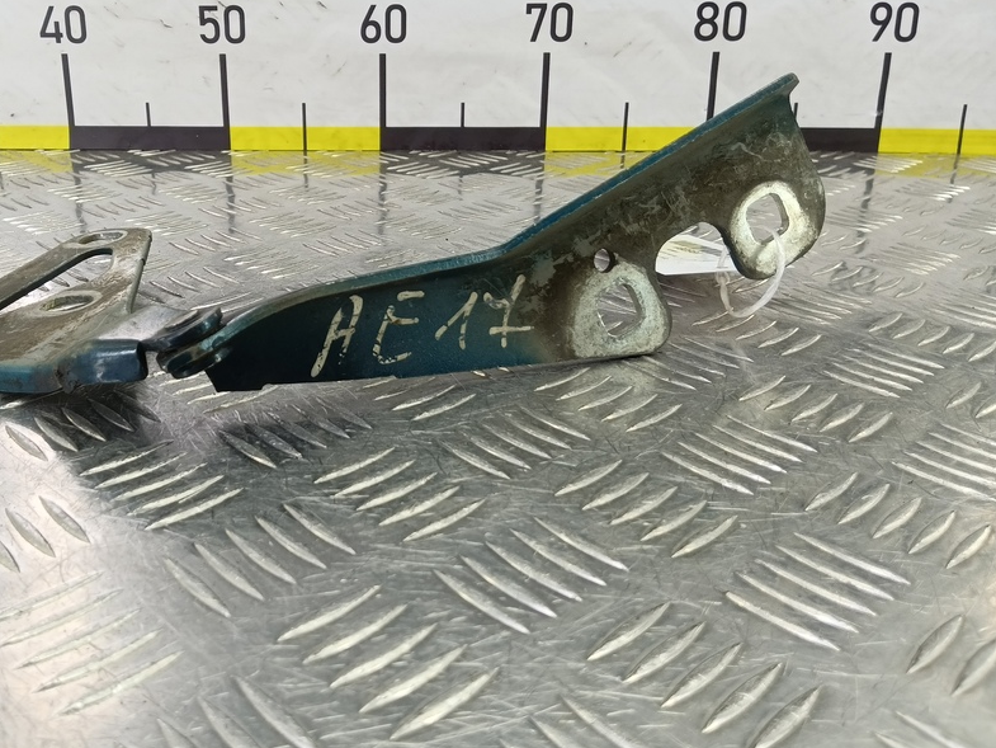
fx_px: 863
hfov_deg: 59.0
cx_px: 358
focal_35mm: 30
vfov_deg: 46.3
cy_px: 267
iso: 141
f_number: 1.6
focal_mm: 4.11
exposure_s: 1/50
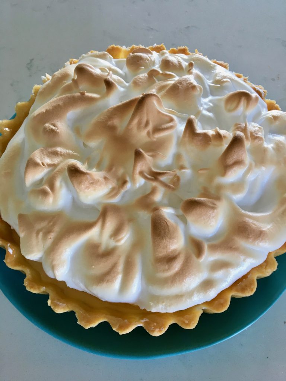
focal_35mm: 29
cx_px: 143
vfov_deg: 61.7
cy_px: 190
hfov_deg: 48.2
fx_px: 319
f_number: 2.2
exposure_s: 1/33
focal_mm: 4.15
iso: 32
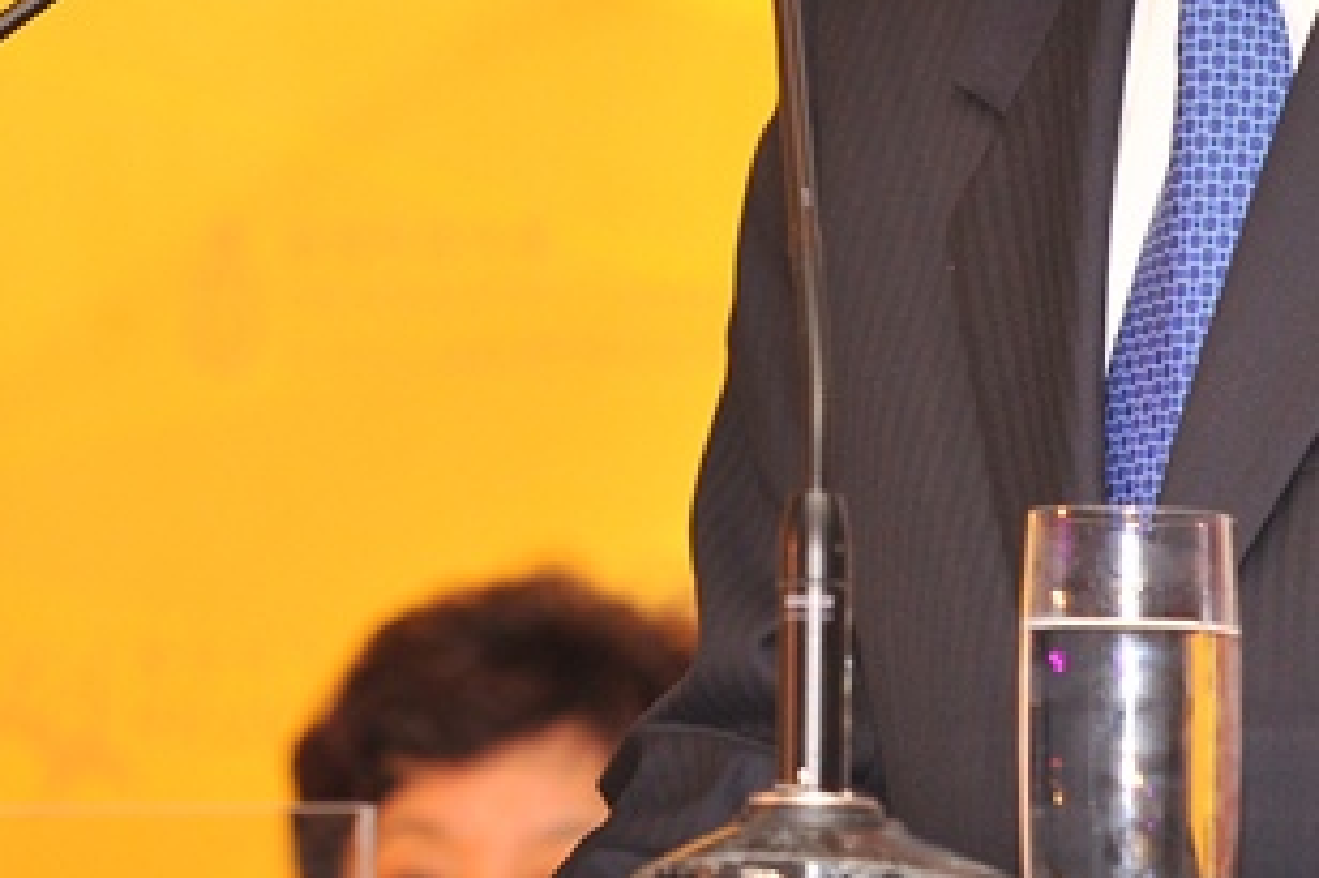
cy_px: -259
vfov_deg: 2.9
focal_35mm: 466
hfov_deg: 4.4
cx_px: 334
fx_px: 17064
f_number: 5
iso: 1000
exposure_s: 1/200
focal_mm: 140
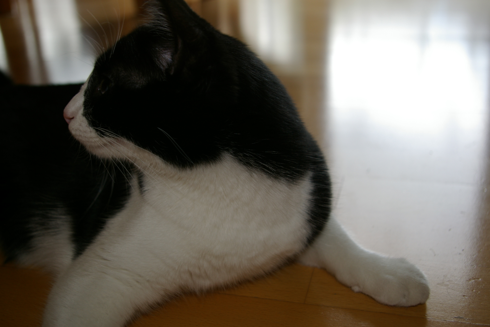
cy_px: 164
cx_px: 245
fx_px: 572
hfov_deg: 46.4
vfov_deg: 31.9
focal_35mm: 42
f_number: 4
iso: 200
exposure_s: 1/45
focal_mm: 28
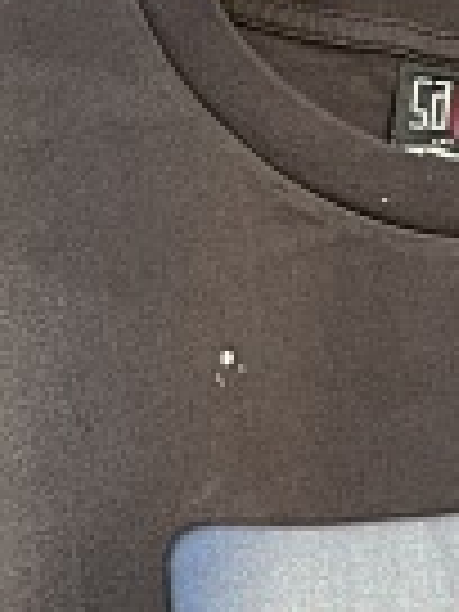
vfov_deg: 12.3
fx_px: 2599
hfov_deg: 10.0
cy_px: 1094
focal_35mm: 147
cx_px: 477
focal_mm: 5.1
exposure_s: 1/50
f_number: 1.6
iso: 500
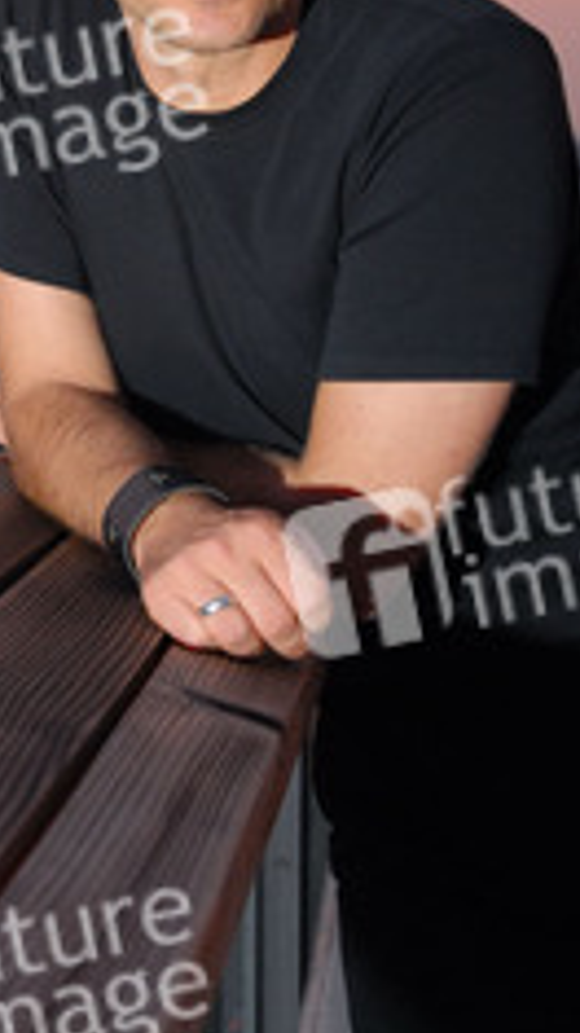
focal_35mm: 91
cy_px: 334
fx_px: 2491
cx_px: 114
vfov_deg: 23.3
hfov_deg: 13.2
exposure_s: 1/25
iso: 320
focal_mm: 34
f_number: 5
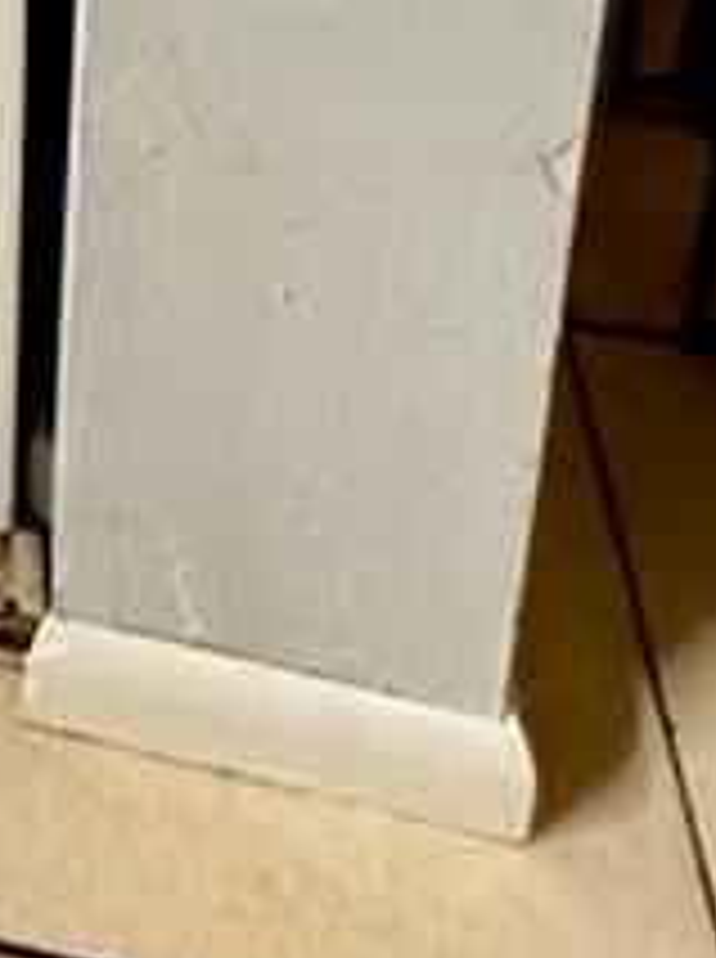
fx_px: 2185
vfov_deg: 15.0
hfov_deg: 16.2
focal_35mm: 79
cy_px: -1336
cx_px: -500
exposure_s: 1/60
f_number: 2.2
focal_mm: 2.22
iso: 1000
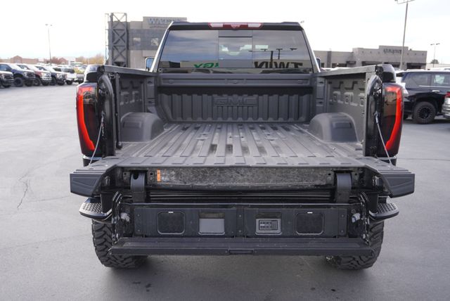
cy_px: 150
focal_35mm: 33
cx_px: 225
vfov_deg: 40.0
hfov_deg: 57.2
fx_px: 413
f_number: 4.5
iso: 100
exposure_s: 1/80
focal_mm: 22
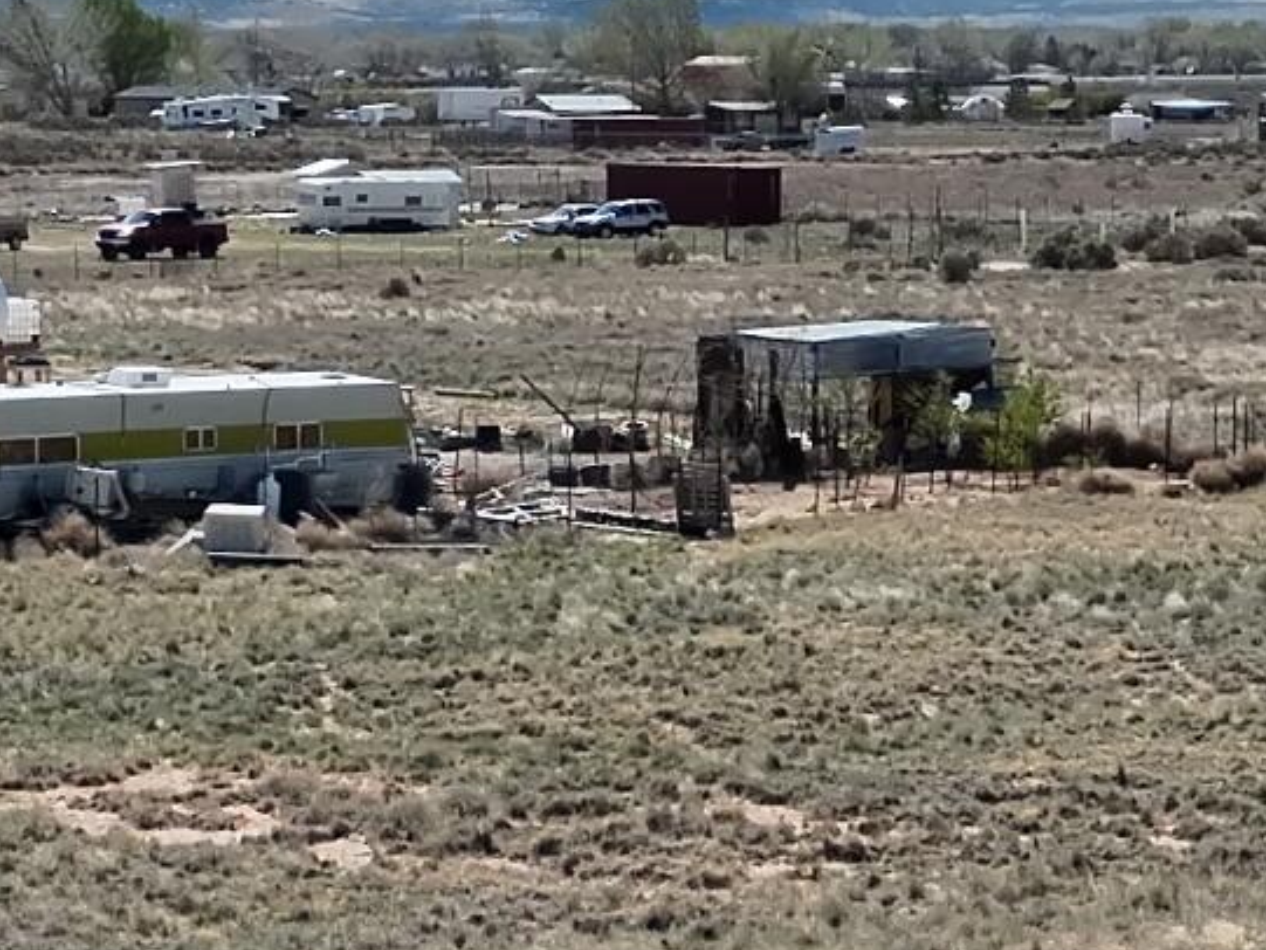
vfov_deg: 11.1
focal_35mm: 133
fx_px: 4865
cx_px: 976
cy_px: 580
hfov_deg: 14.8
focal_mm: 6.72
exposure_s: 1/8000
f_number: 1.7
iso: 180
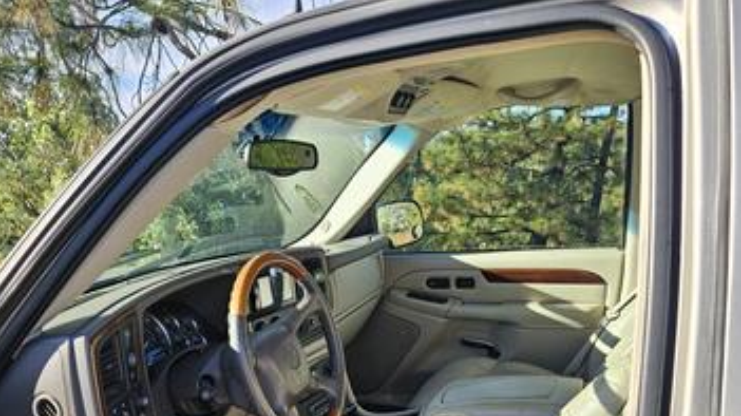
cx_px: 321
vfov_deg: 30.8
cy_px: 397
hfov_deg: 55.1
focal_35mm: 36
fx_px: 707
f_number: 1.8
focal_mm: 5.4
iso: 40
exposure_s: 1/432
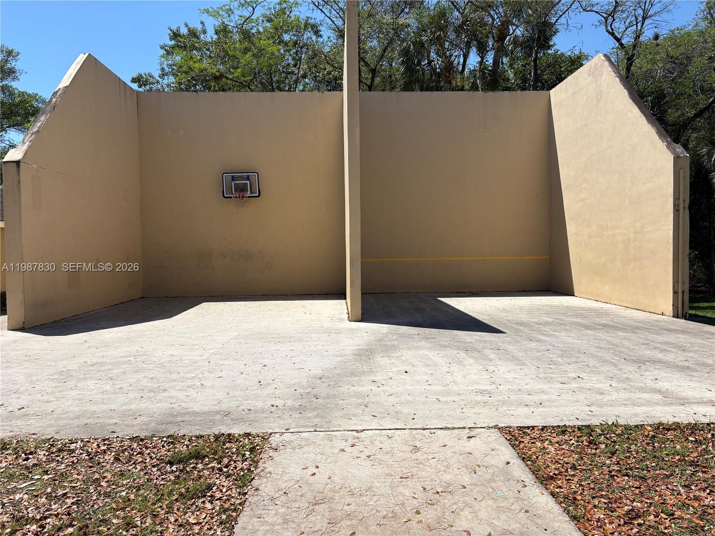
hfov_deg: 67.3
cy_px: 268
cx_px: 358
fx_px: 537
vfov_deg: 53.1
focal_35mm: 26
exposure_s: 1/4608
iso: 50
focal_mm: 5.96
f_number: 1.6
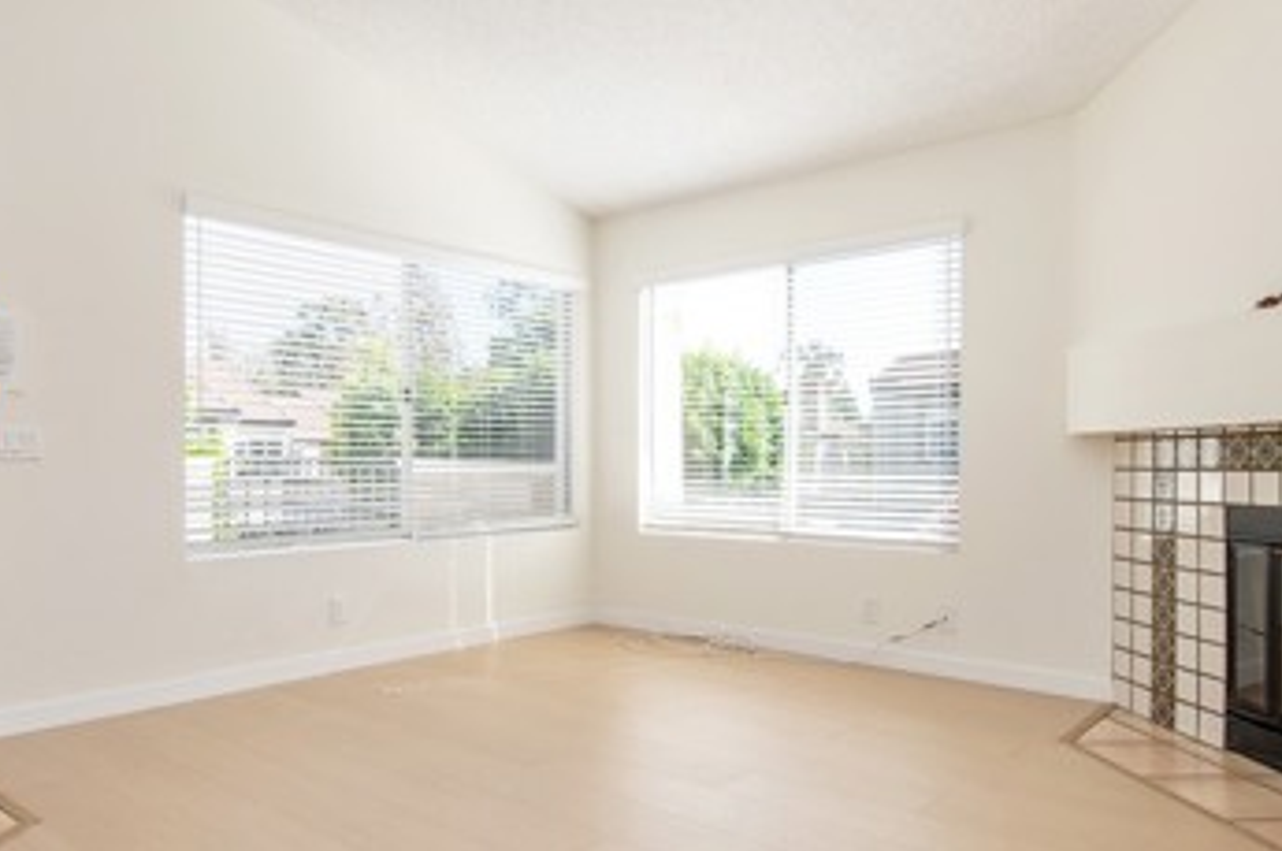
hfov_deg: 69.1
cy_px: 461
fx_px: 925
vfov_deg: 49.4
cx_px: 550
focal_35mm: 26
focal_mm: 14
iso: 110
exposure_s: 1/125
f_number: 5.6
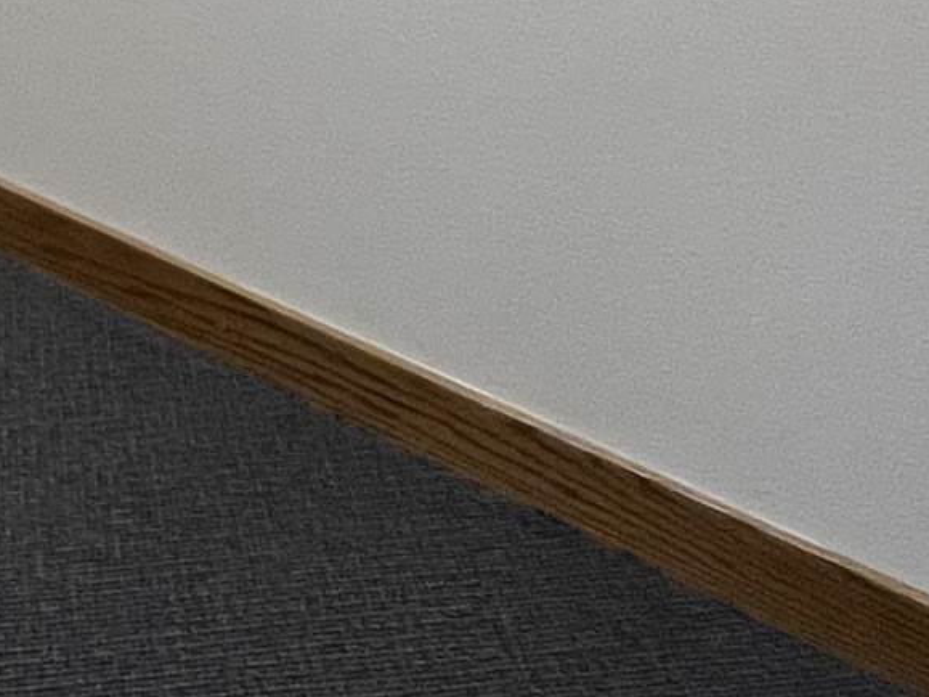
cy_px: -549
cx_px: -342
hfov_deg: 24.0
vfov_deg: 17.4
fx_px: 1851
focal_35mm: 69
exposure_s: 1/120
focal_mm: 1.57
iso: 200
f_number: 1.8
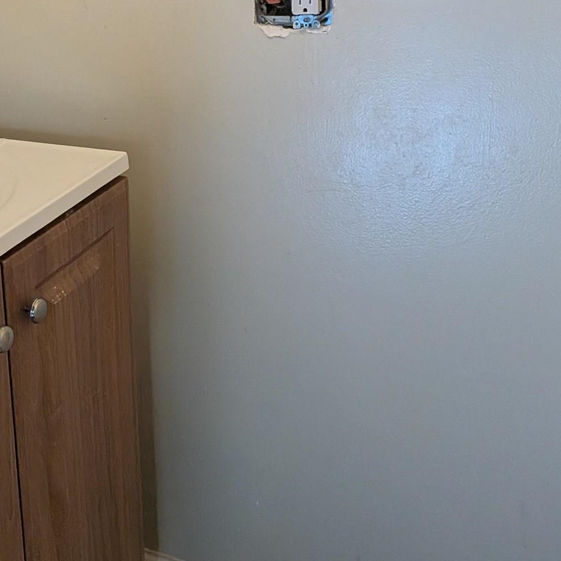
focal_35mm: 49
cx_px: 86
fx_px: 898
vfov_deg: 34.3
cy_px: 175
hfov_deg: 33.3
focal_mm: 4.53
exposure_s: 1/121
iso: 899
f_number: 1.7
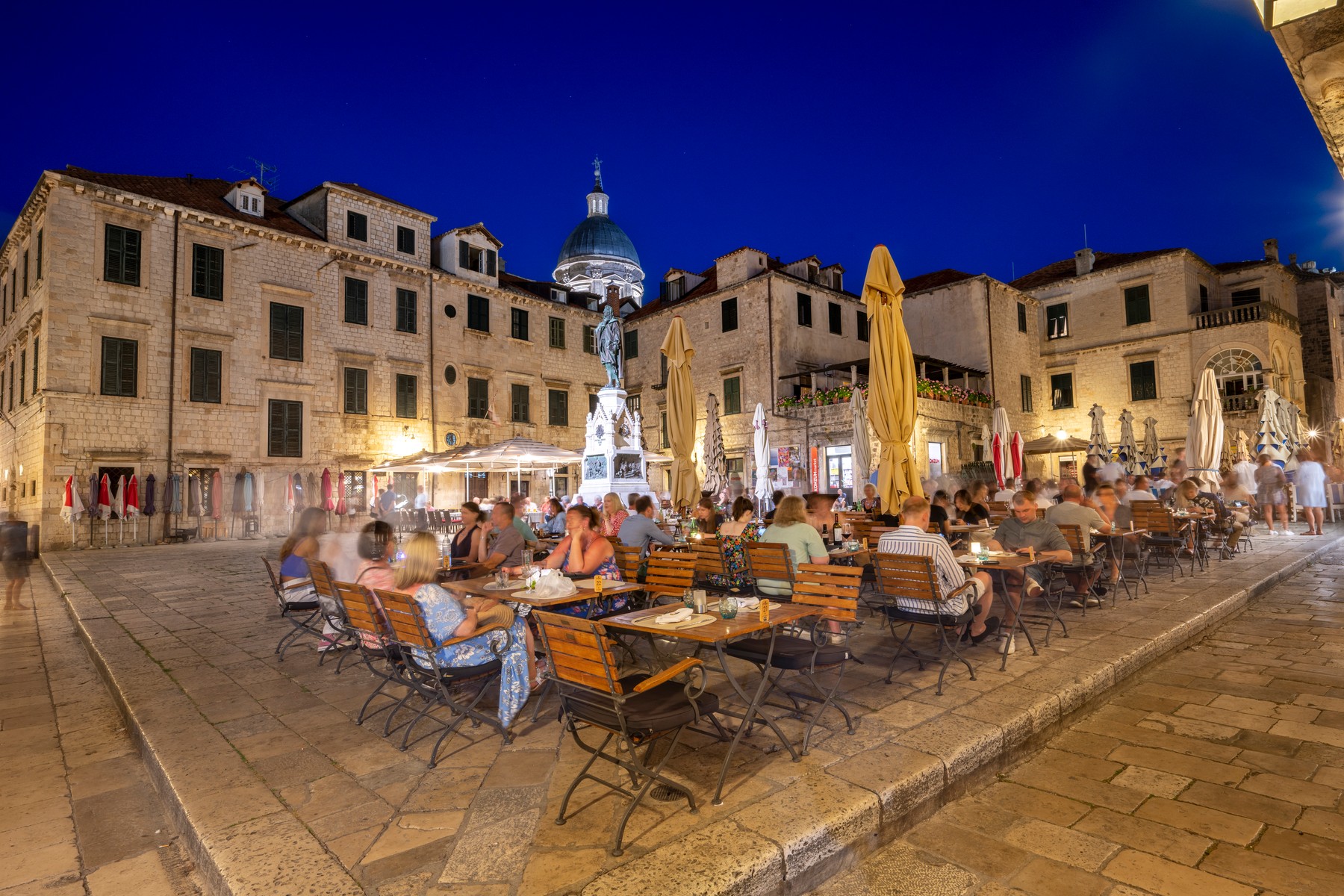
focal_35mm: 18
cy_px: 448
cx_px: 672
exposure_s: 15
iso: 64
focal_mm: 18.5
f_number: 13
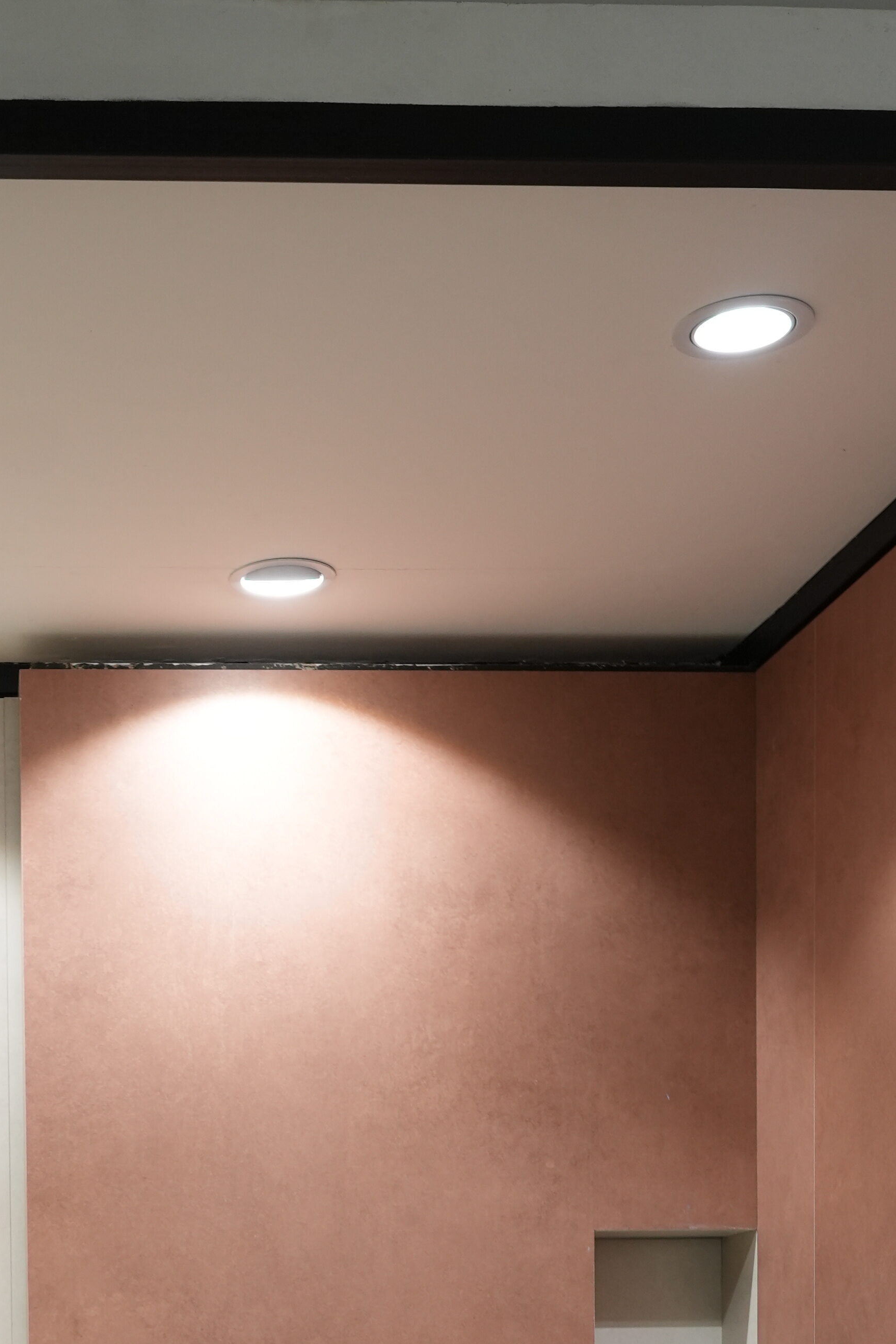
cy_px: 1520
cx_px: 6
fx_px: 2427
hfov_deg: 20.3
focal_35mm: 65
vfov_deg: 27.9
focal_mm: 24
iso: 800
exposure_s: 1/125
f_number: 4.5
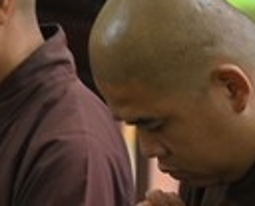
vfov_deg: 2.7
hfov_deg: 3.4
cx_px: 24
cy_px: 222
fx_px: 4312
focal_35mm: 570
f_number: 4
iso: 500
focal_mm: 120
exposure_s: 1/40
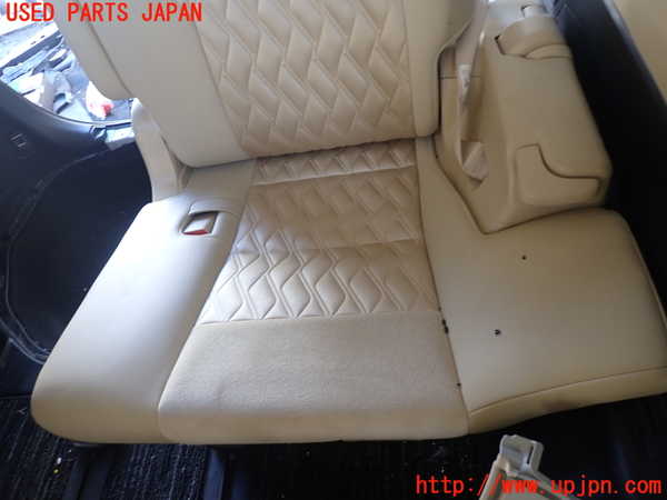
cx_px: 334
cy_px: 250
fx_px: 482
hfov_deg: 69.4
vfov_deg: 54.9
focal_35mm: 25
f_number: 2
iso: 200
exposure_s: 1/50
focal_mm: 4.5
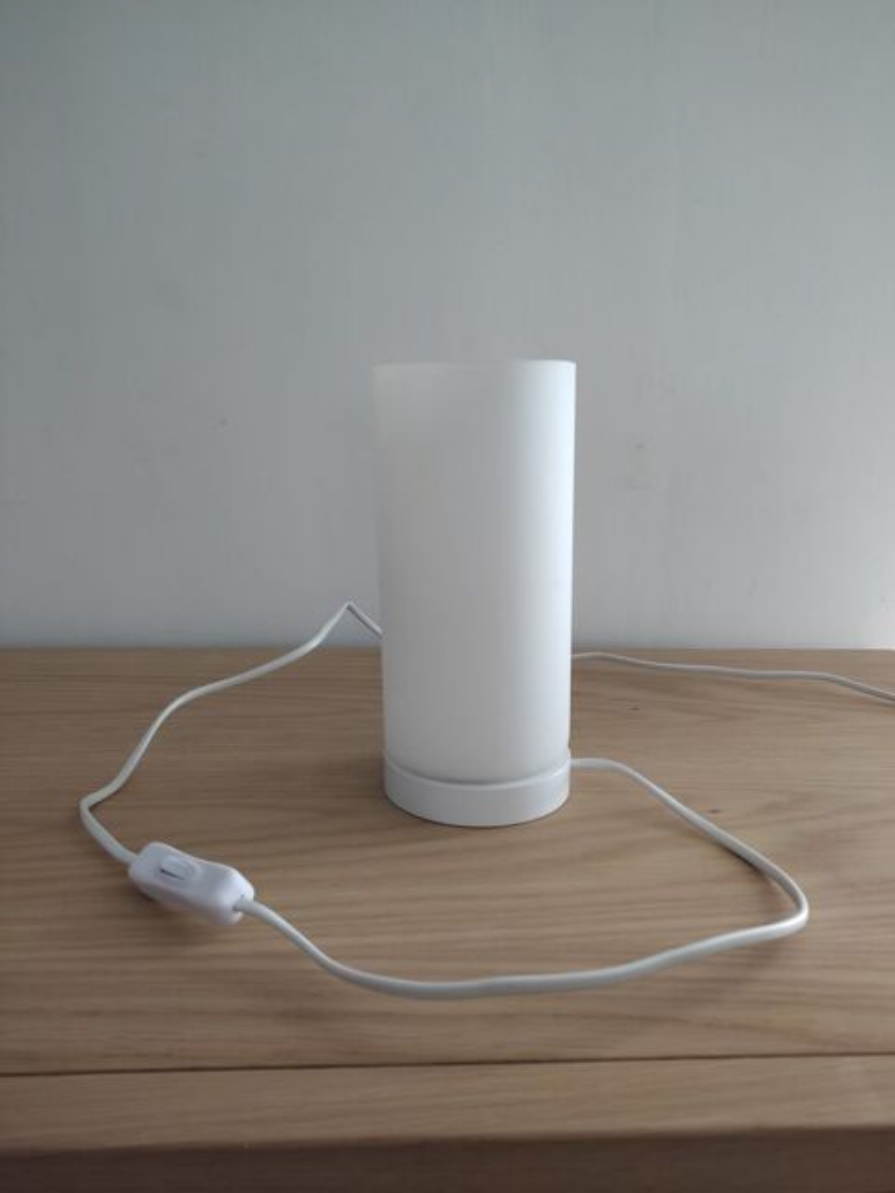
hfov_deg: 53.1
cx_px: 448
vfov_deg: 67.3
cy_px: 596
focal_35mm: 26
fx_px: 896
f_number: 1.79
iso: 404
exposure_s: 1/33
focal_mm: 4.74
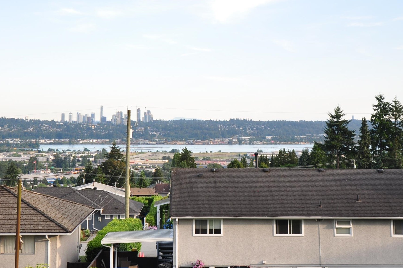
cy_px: 48
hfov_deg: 31.5
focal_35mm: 64
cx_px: 199
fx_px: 716
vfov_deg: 20.9
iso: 200
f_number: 4.5
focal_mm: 24
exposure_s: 1/200
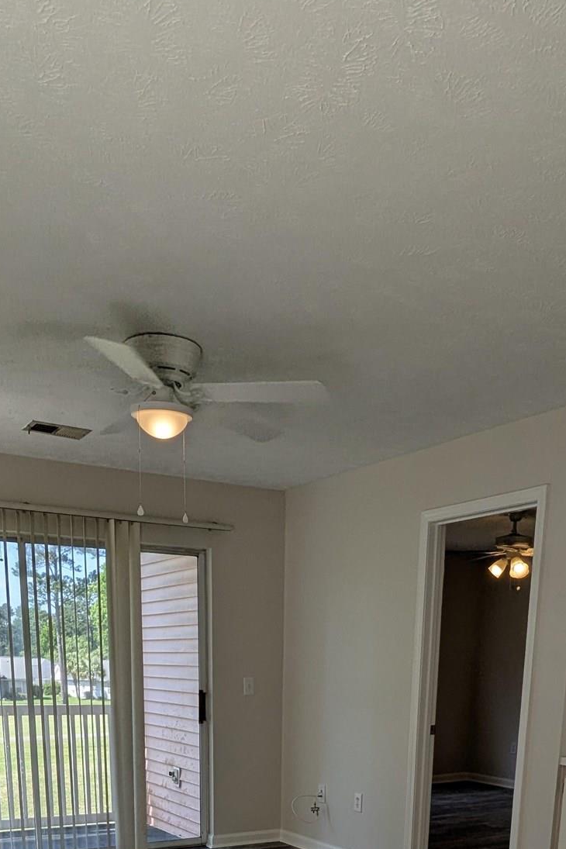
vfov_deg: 44.6
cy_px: 882
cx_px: 280
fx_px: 825
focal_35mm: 35
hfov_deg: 37.9
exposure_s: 1/298
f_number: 2.2
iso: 43
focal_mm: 2.35
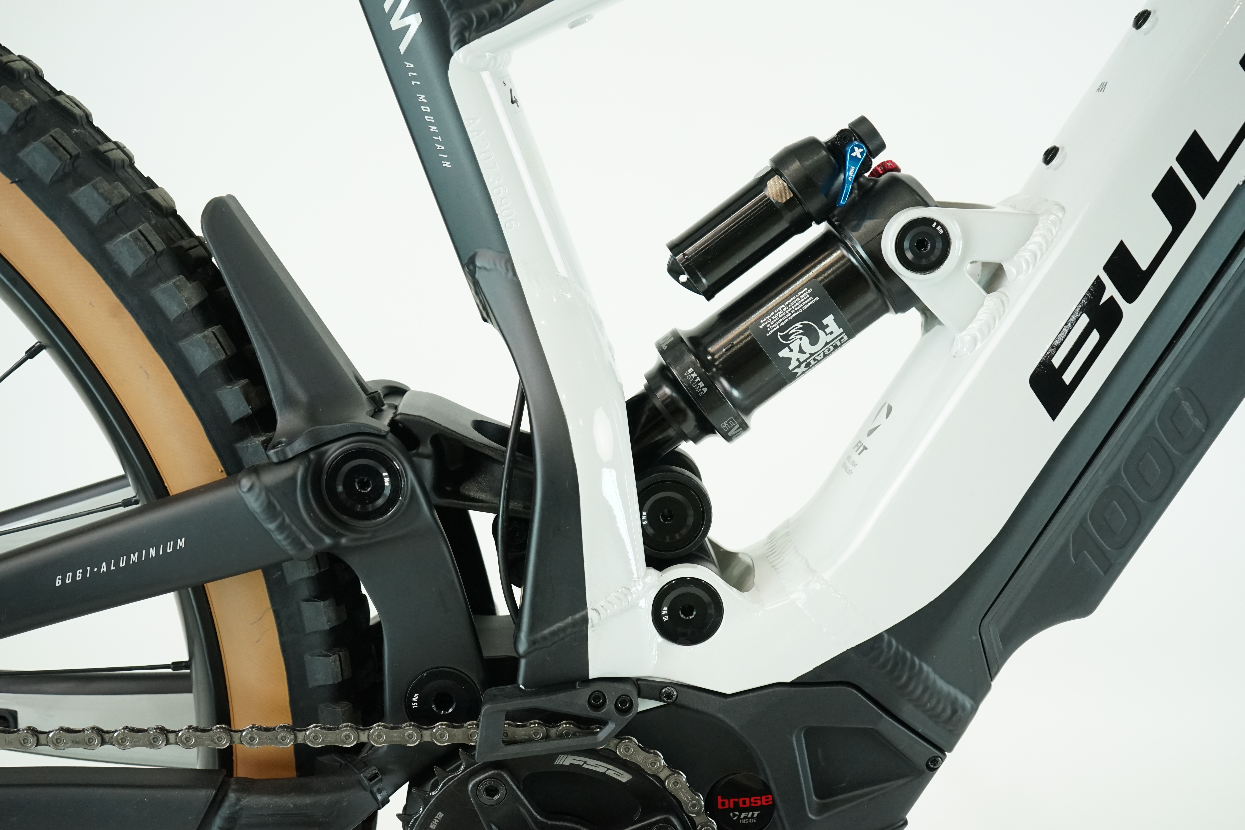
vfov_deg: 32.6
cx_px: 622
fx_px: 1418
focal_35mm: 41
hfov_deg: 47.4
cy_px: 415
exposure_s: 1/200
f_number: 5.6
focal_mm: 41
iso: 2500
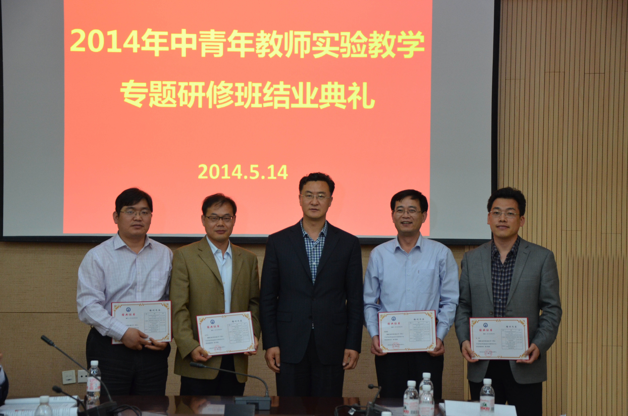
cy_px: 208
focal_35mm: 78
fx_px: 1358
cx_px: 314
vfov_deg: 17.4
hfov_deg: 26.0
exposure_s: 1/30
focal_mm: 52
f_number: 5
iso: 900
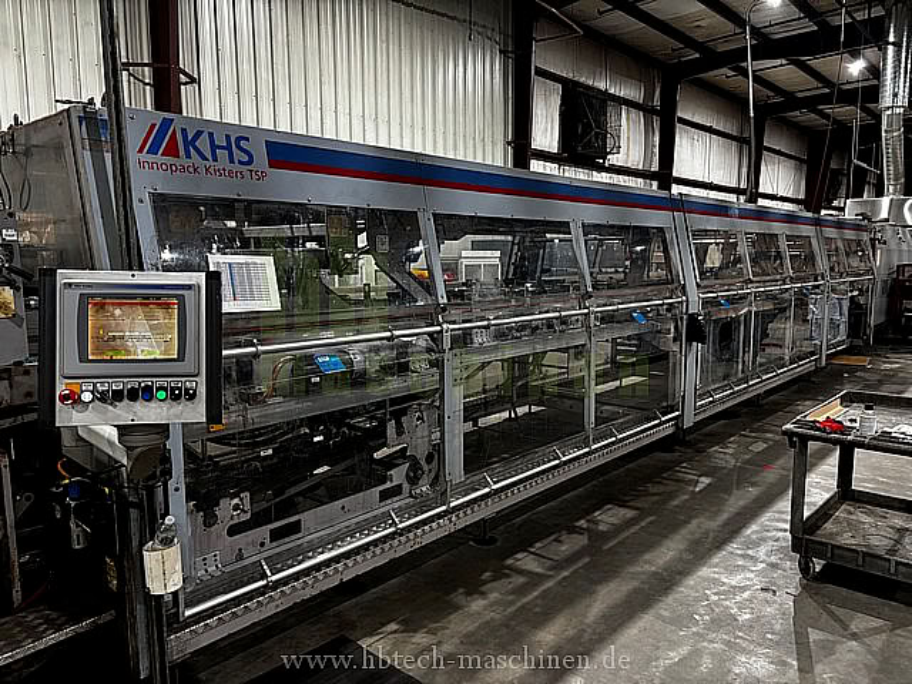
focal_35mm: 26
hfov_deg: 67.3
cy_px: 342
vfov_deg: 53.1
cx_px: 456
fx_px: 685
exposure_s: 1/57
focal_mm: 5.96
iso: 250
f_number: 1.6
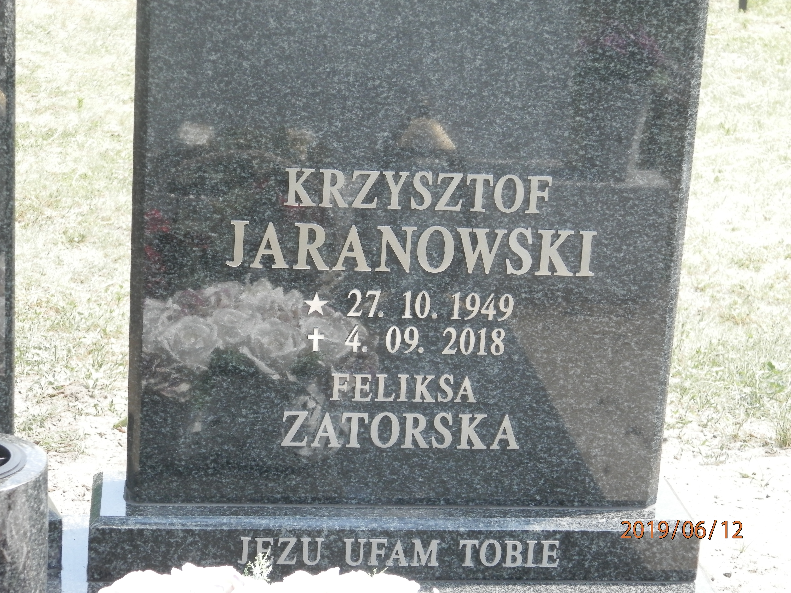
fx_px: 1874
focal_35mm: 82
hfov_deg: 23.8
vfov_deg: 18.0
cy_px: 296
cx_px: 396
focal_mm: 14.6
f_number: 4.2
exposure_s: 1/125
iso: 200
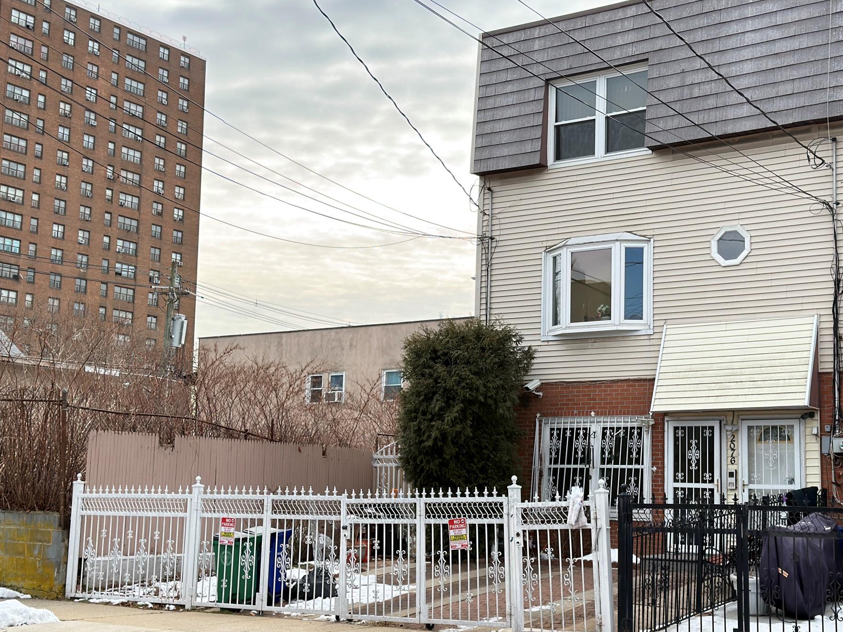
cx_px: 472
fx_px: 1291
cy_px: 344
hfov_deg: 36.1
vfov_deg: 27.5
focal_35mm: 53
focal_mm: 6.76
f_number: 1.78
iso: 100
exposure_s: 1/2262
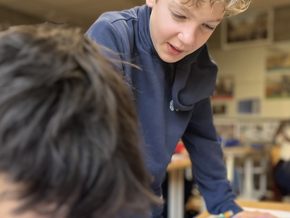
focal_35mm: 47
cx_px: 140
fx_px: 394
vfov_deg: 30.6
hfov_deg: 40.4
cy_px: 152
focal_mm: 5.1
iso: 200
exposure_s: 1/50
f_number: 1.6
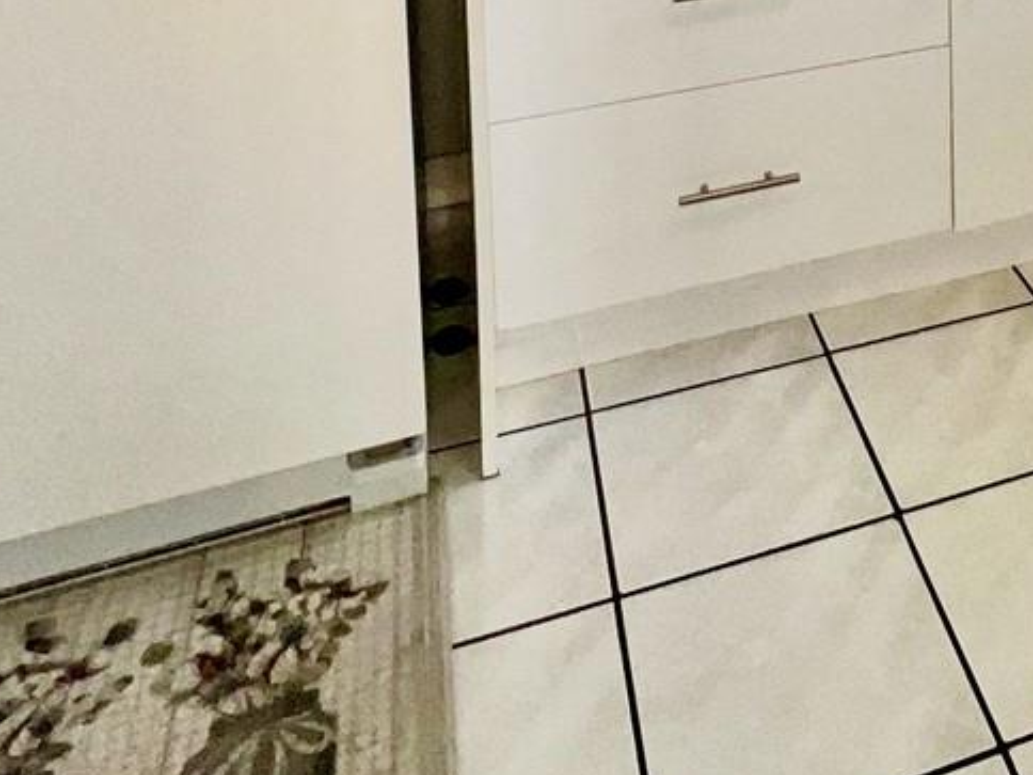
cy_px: -410
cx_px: 990
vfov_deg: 25.0
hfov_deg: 39.6
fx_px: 1283
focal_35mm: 43
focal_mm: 1.57
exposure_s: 1/122
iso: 40
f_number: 1.8
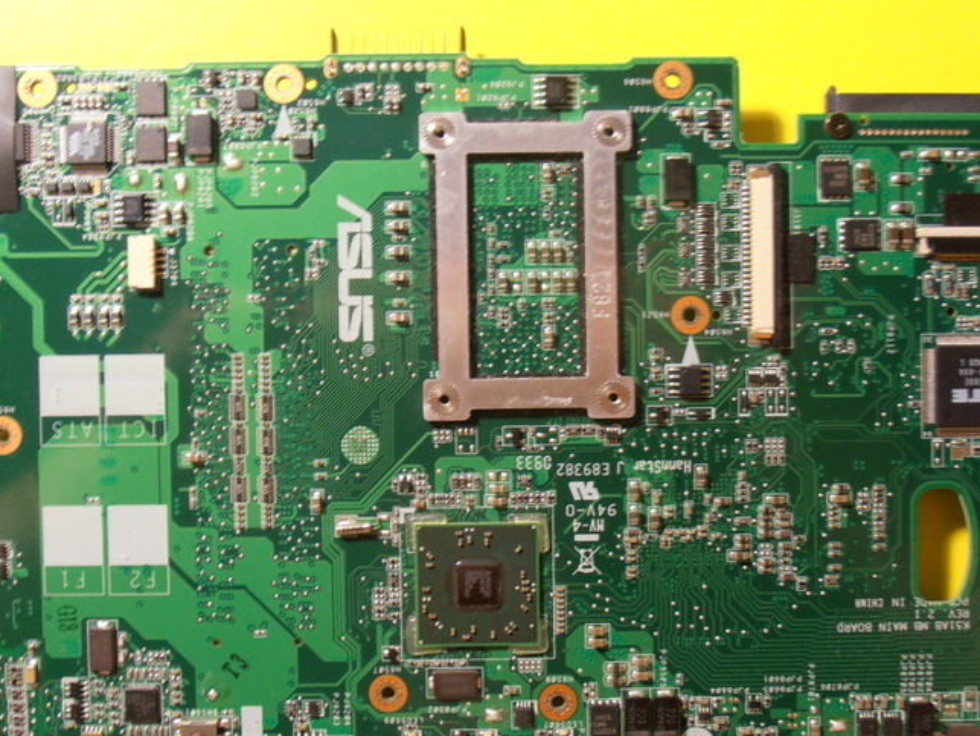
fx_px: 1303
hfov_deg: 41.2
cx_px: 526
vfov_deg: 31.5
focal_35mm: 46
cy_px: 401
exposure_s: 1/8
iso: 125
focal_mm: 6.61
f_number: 3.9
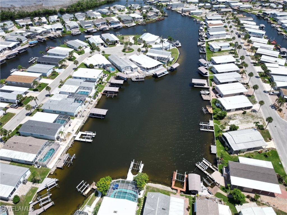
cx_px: 144
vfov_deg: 56.8
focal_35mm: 24
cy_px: 108
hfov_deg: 71.6
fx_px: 199
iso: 100
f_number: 1.7
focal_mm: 6.72
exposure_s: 1/4000
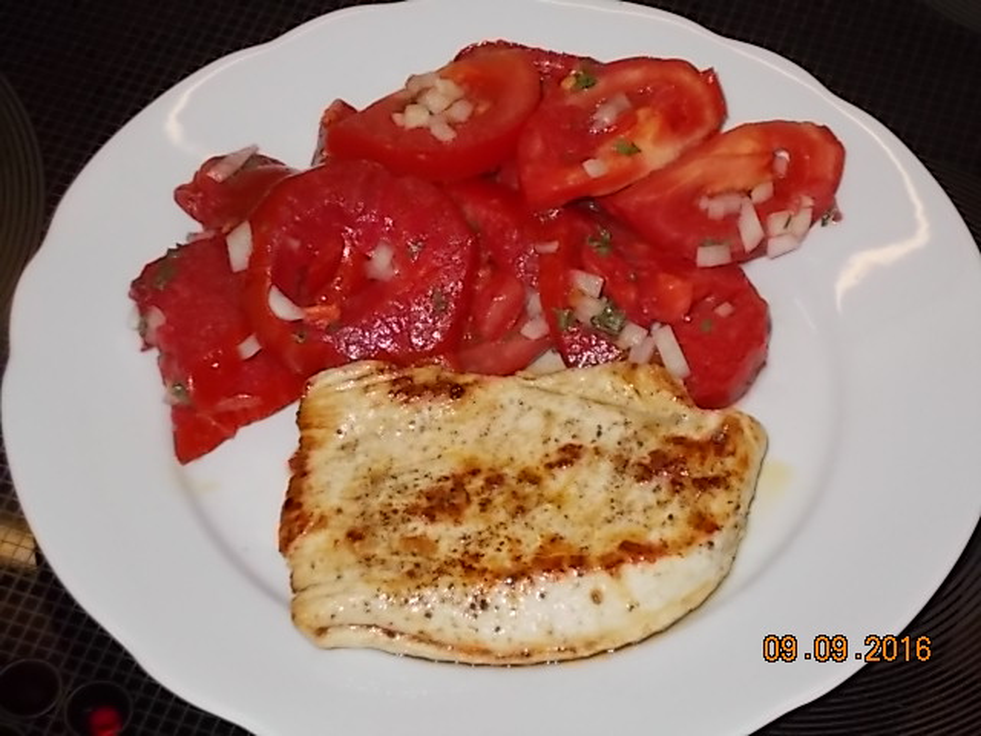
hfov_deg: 19.8
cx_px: 490
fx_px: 2806
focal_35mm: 99
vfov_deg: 14.9
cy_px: 368
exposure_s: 1/60
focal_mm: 17.6
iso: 200
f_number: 5.5
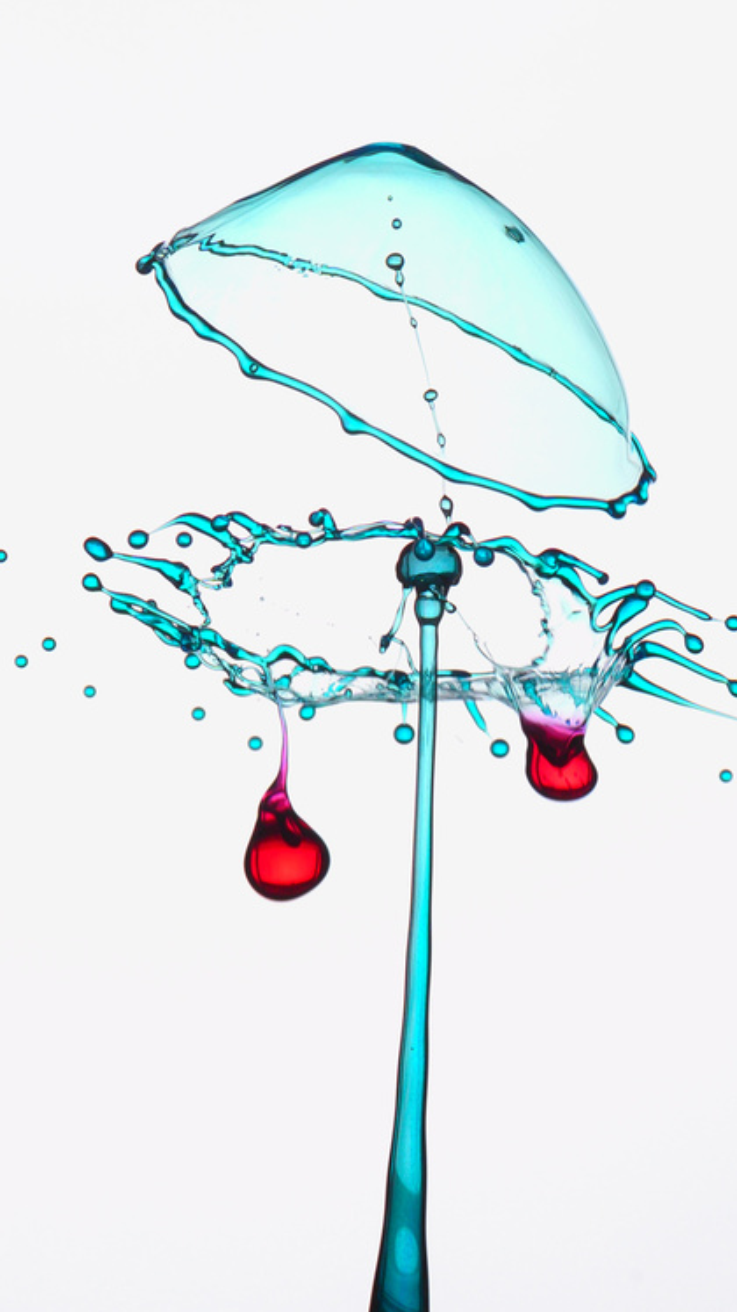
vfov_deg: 14.6
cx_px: 387
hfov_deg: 8.3
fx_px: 5109
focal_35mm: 147
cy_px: 747
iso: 200
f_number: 18
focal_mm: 105
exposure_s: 1
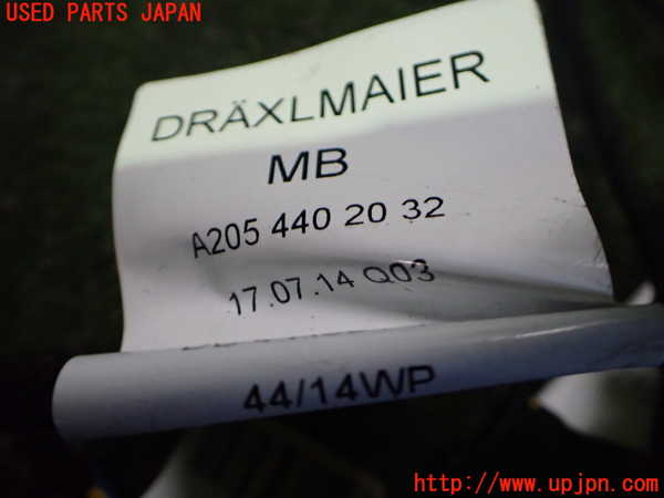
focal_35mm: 30
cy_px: 249
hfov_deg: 60.0
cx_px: 332
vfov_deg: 46.8
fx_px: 575
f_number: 2.3
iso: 800
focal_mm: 5.4
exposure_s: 1/80
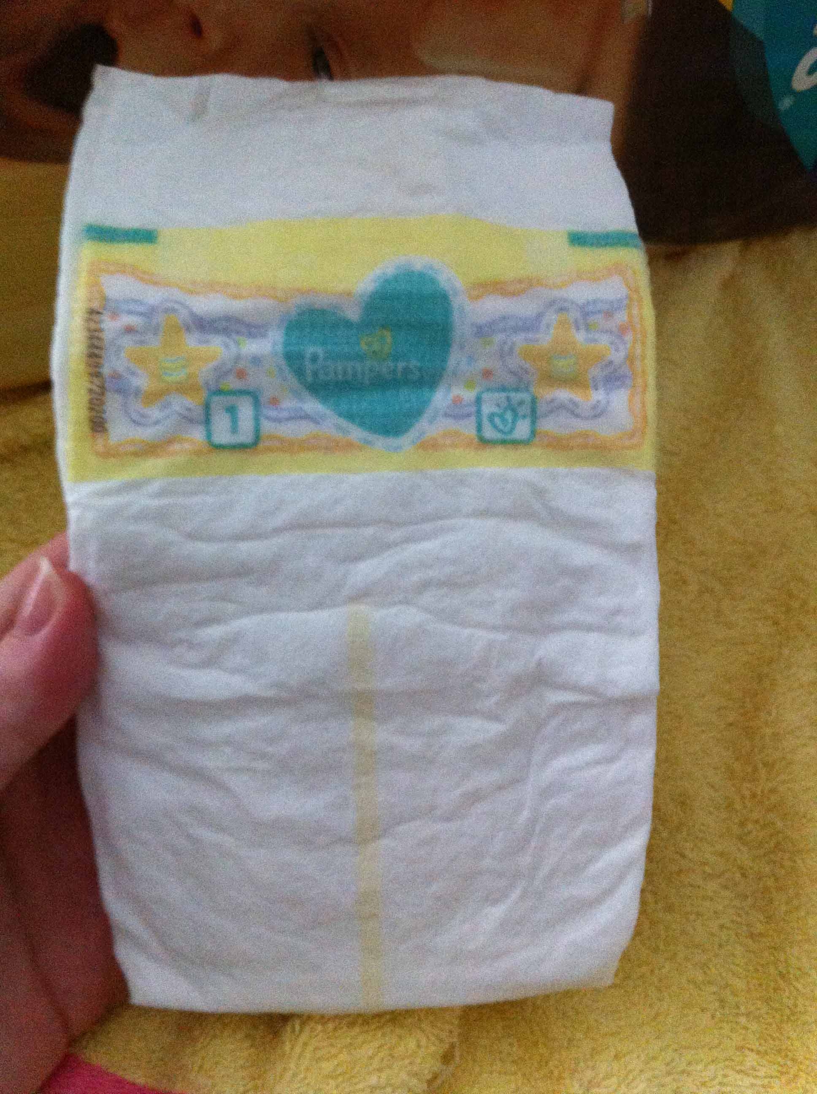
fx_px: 1104
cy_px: 547
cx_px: 408
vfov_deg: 52.7
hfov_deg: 40.6
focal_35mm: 35
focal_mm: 3.85
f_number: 2.8
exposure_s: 1/17
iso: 500
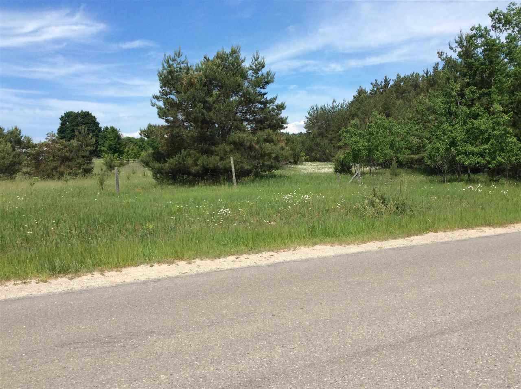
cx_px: 260
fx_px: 481
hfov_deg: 56.9
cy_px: 194
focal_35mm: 32
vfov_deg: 44.1
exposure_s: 1/1506
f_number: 2.4
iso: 32
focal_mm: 3.3
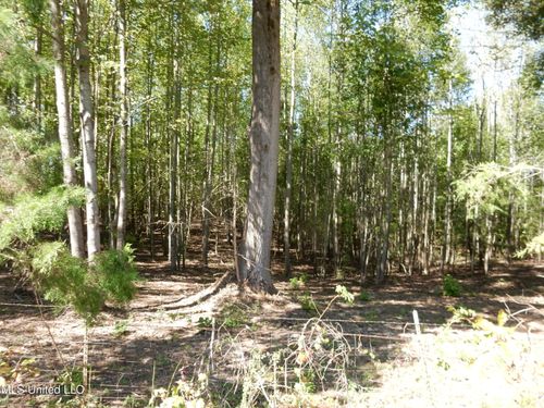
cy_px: 204
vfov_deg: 54.9
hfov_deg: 69.4
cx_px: 272
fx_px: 393
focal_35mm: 25
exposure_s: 1/160
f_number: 3.7
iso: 125
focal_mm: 4.5
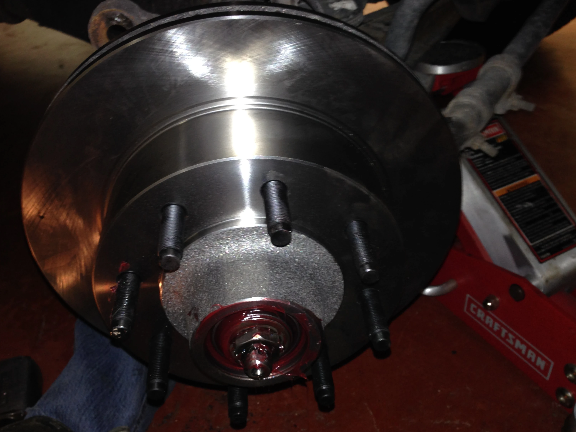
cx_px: 275
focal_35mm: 36
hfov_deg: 51.3
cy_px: 202
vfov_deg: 39.6
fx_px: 599
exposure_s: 1/16
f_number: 2.4
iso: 80
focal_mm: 4.12
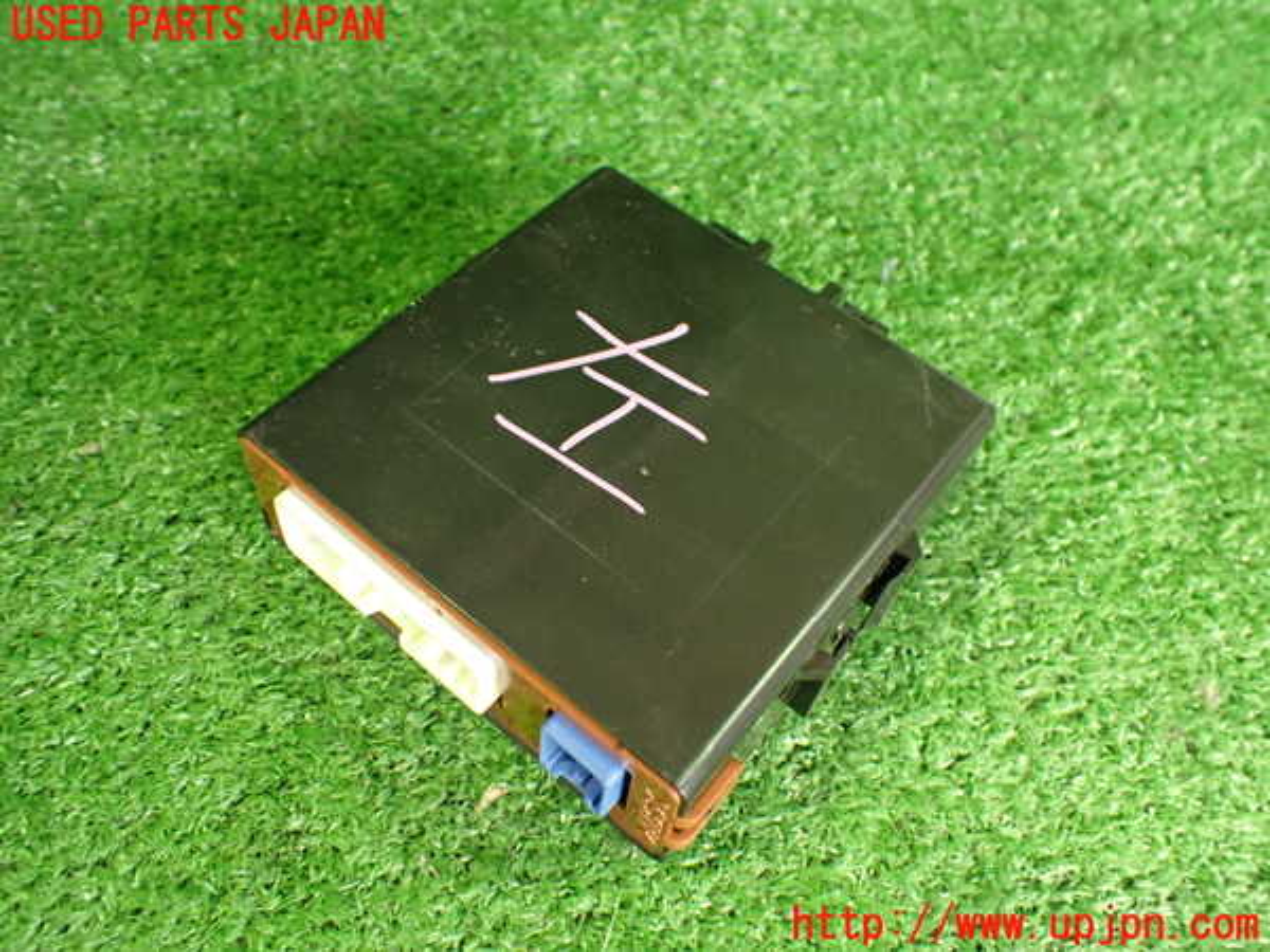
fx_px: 1101
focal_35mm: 30
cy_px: 476
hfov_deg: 60.0
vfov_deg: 46.8
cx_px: 635
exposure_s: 1/30
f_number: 2.3
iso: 800
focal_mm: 5.4
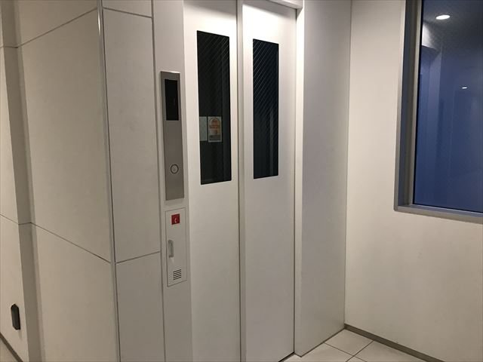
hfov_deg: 63.4
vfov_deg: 49.7
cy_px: 181
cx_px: 242
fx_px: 391
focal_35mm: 28
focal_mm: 3.99
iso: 40
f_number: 1.8
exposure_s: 1/25
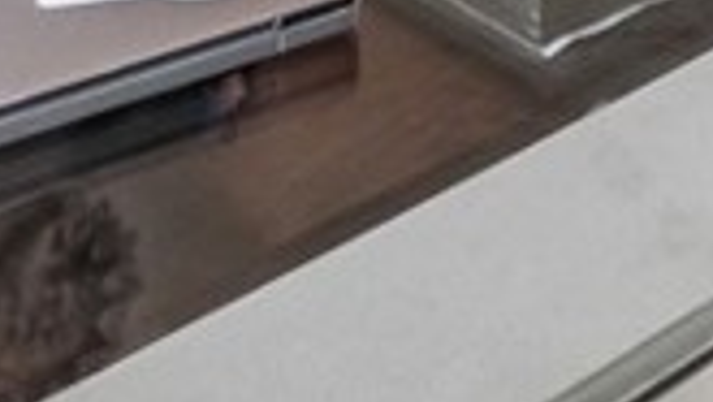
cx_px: 795
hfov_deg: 19.6
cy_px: -1050
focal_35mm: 104
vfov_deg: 8.3
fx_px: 1967
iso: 1600
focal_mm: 16
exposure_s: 1/30
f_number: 8
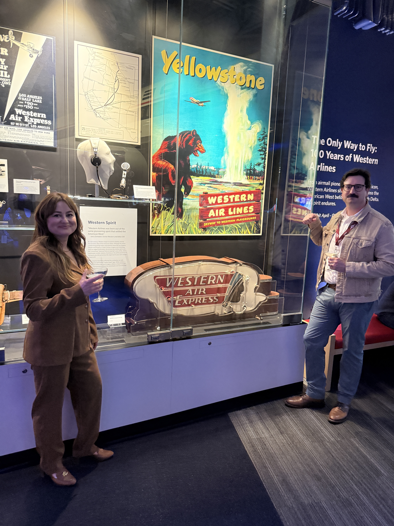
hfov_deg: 56.8
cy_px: 263
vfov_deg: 71.6
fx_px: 364
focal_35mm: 24
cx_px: 197
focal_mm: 6.76
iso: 800
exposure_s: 1/48
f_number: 1.78
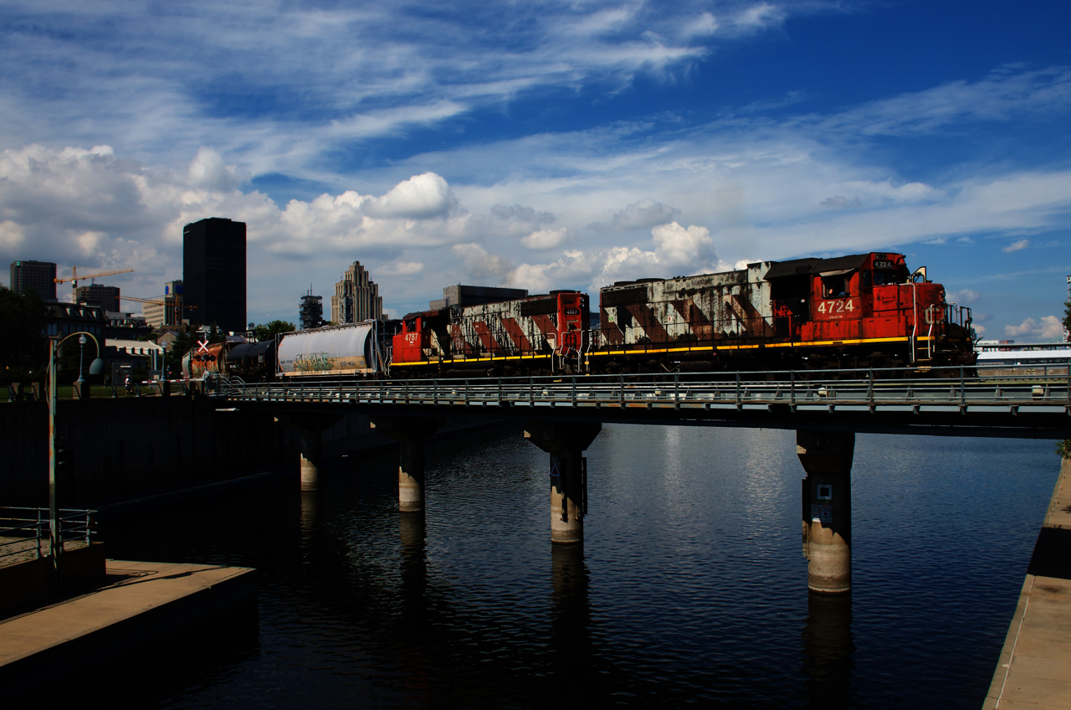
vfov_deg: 47.7
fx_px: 802
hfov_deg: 67.5
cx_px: 536
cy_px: 355
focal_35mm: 27
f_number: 8
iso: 200
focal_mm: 18
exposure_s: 1/640
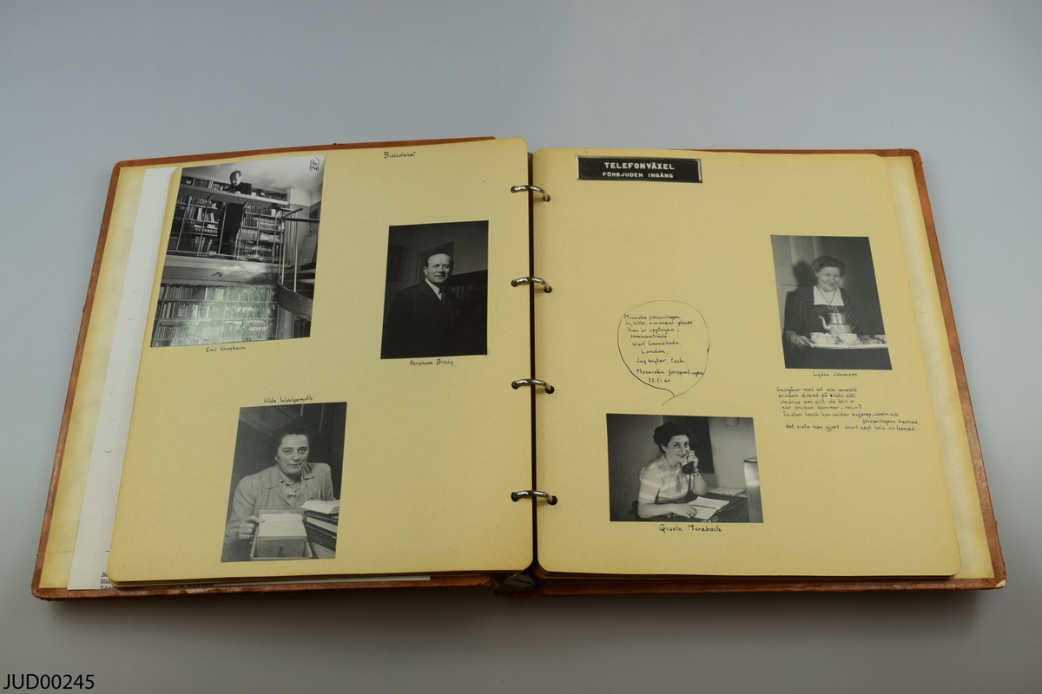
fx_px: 1172
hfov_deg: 47.9
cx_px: 521
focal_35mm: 40
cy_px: 347
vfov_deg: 33.0
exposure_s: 1/250
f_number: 8
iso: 400
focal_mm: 27
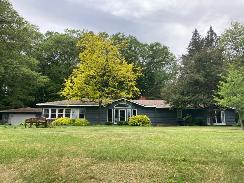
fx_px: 197
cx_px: 122
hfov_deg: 63.4
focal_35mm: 28
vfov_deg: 49.7
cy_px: 92
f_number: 1.8
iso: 20
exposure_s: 1/1000
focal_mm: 3.99
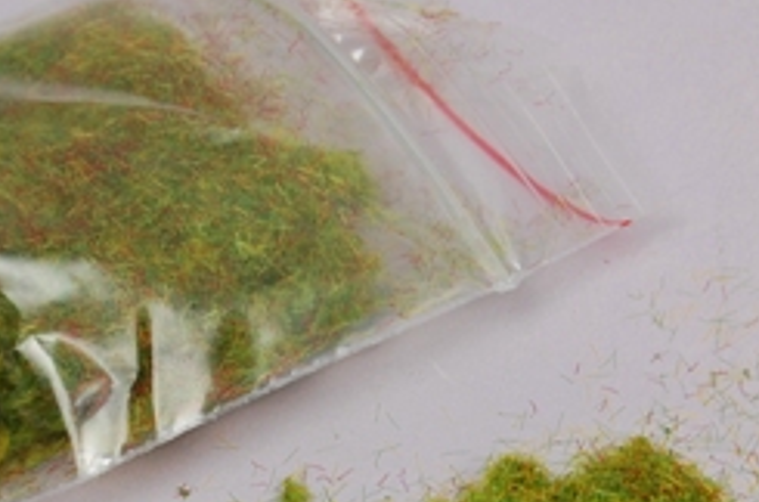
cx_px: 282
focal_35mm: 188
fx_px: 3953
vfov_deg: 7.2
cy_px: 443
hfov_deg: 11.0
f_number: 13
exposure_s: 1/125
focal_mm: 48
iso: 200
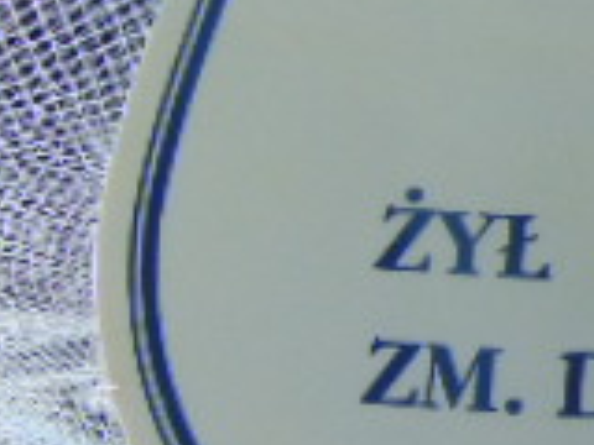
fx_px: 1716
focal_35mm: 100
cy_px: 44
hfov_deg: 16.8
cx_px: 1014
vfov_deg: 14.6
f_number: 3
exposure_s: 1/250
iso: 80
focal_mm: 4.5
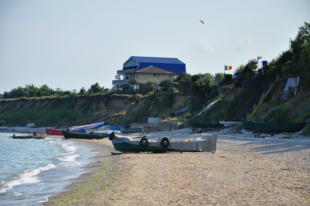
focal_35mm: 158
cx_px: 155
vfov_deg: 8.7
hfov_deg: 13.1
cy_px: 103
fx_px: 1355
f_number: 8
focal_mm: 105
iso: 400
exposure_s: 1/1000
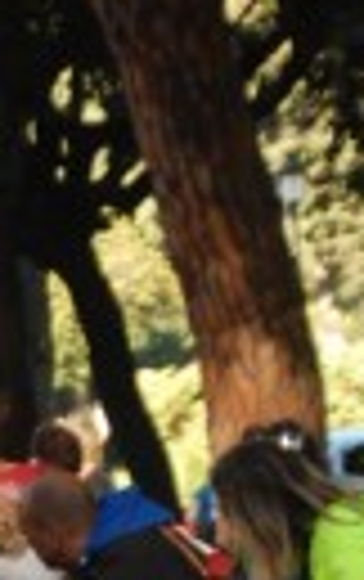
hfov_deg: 3.0
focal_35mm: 442
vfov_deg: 4.7
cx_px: -173
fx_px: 6992
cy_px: 710
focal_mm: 62
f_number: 5.3
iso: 1000
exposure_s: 1/500
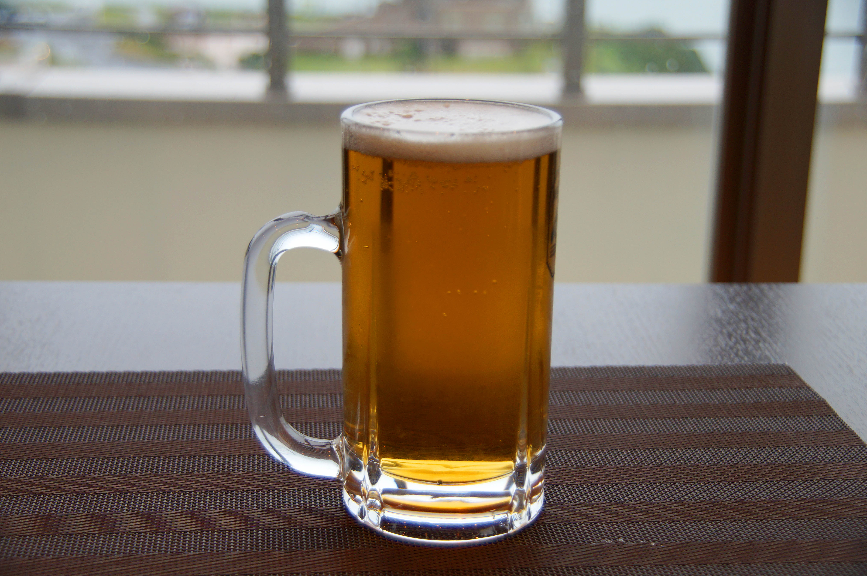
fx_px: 1443
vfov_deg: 22.6
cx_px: 434
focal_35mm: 60
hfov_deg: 33.4
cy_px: 288
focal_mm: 40
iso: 200
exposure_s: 1/80
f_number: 4.5
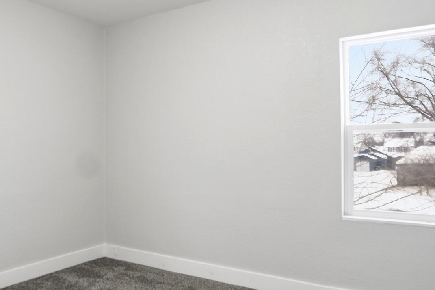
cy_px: 155
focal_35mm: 28
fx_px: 338
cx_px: 221
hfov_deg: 65.5
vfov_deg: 46.4
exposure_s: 1/350
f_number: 5.6
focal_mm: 10
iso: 125
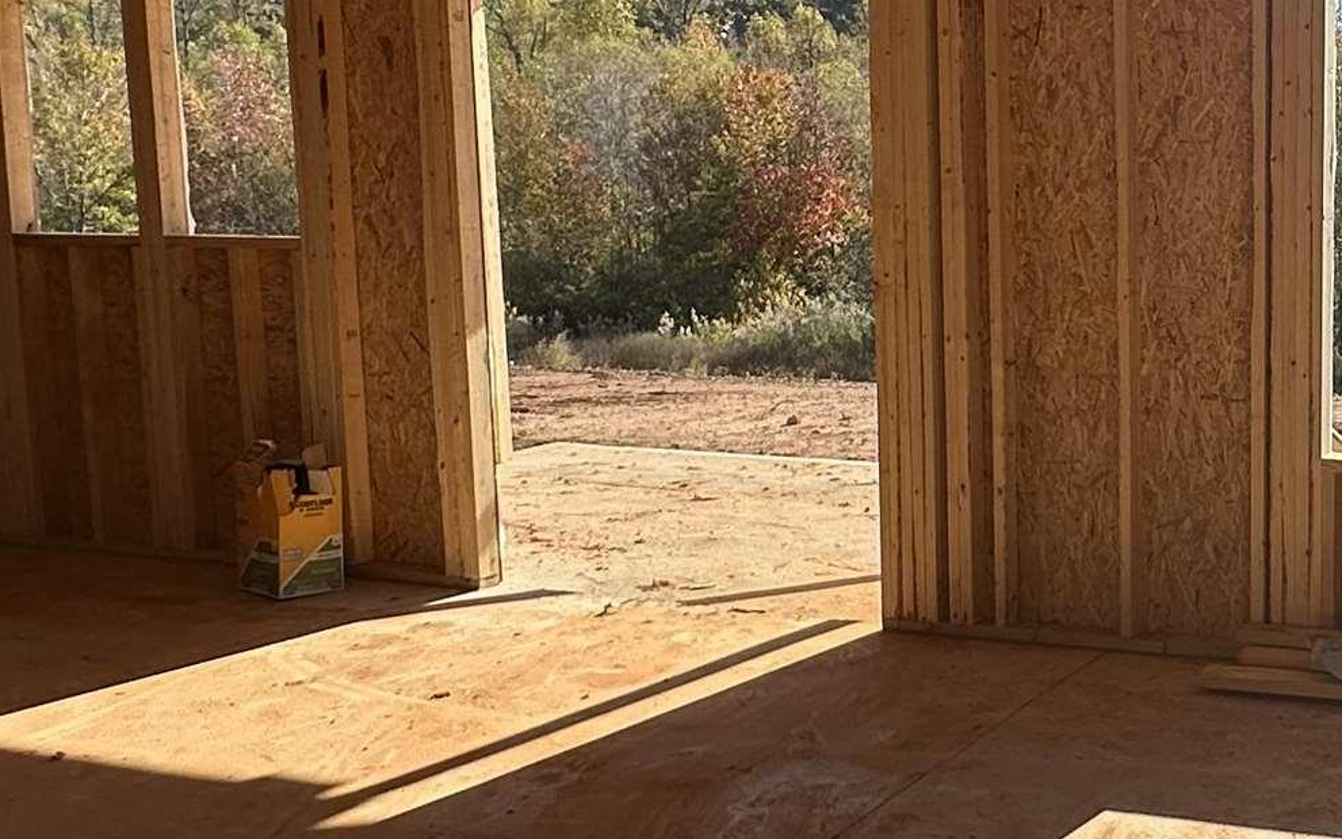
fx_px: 1682
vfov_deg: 28.0
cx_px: 1292
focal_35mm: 46
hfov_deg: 39.2
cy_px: 370
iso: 40
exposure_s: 1/1435
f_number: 2.2
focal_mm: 2.22
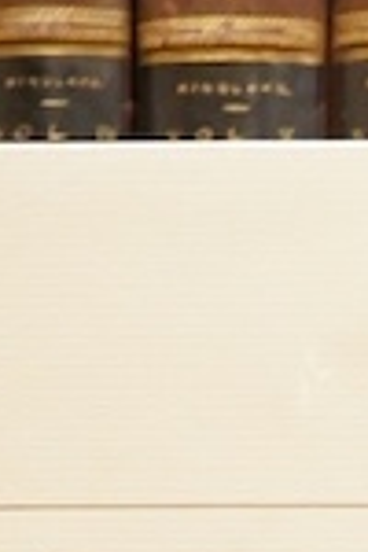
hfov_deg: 4.0
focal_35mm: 338
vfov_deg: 5.9
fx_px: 5182
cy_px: 1286
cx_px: 673
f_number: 4.5
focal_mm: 30
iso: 2500
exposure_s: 1/250
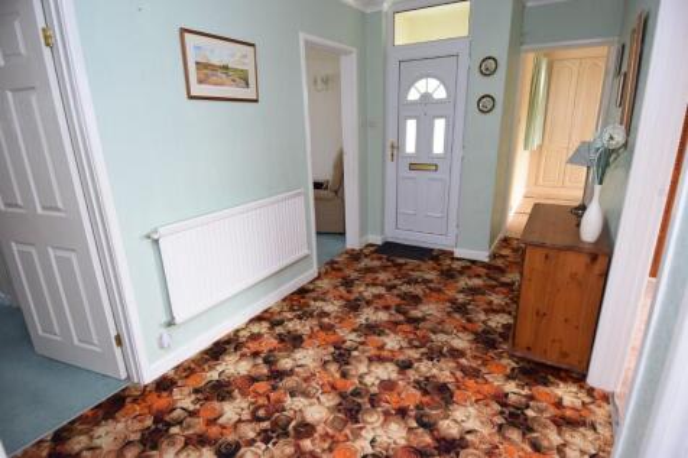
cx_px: 344
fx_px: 344
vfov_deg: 67.3
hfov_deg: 90.0
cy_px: 229
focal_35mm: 18
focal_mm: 12
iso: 400
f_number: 4
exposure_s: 1/60
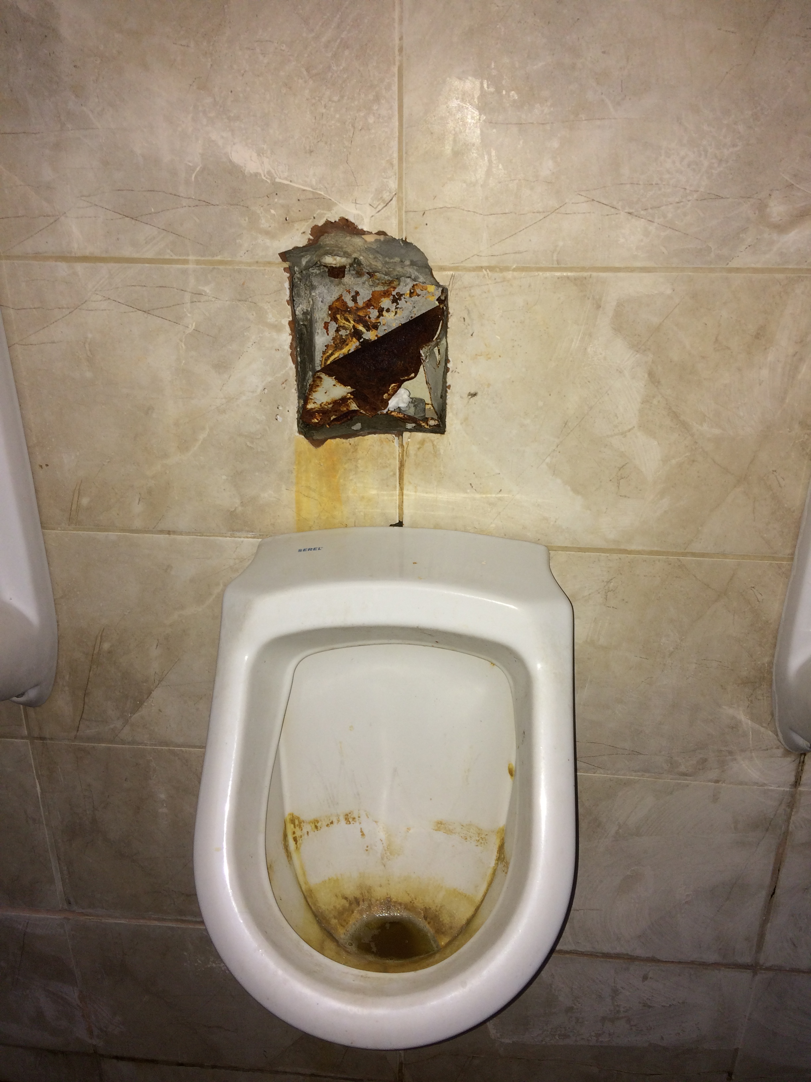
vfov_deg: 61.7
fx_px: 906
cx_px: 406
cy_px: 541
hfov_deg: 48.2
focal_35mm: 29
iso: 50
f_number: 2.2
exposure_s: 1/20
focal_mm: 4.15
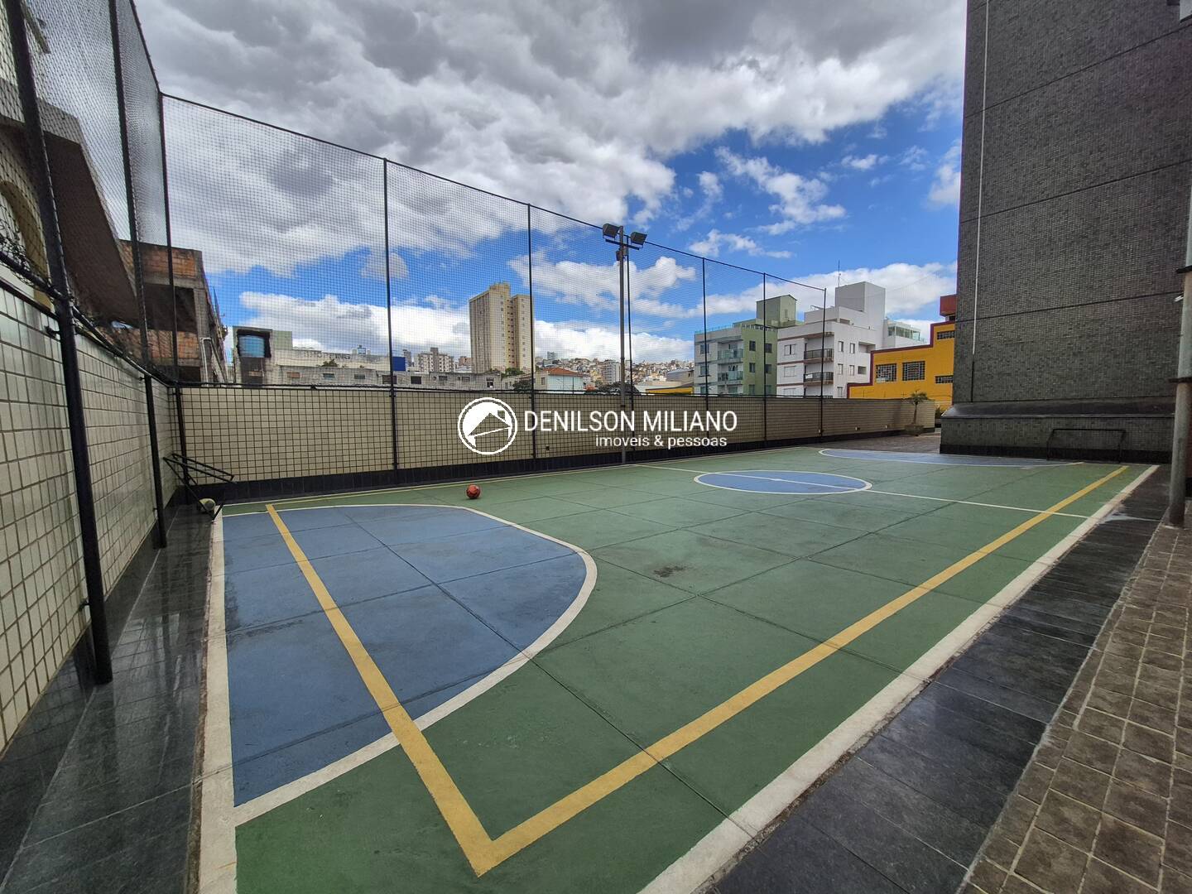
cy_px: 447
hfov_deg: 106.2
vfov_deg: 89.9
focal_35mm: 13
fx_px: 448
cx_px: 596
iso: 50
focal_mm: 1.74
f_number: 2.2
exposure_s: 1/1116
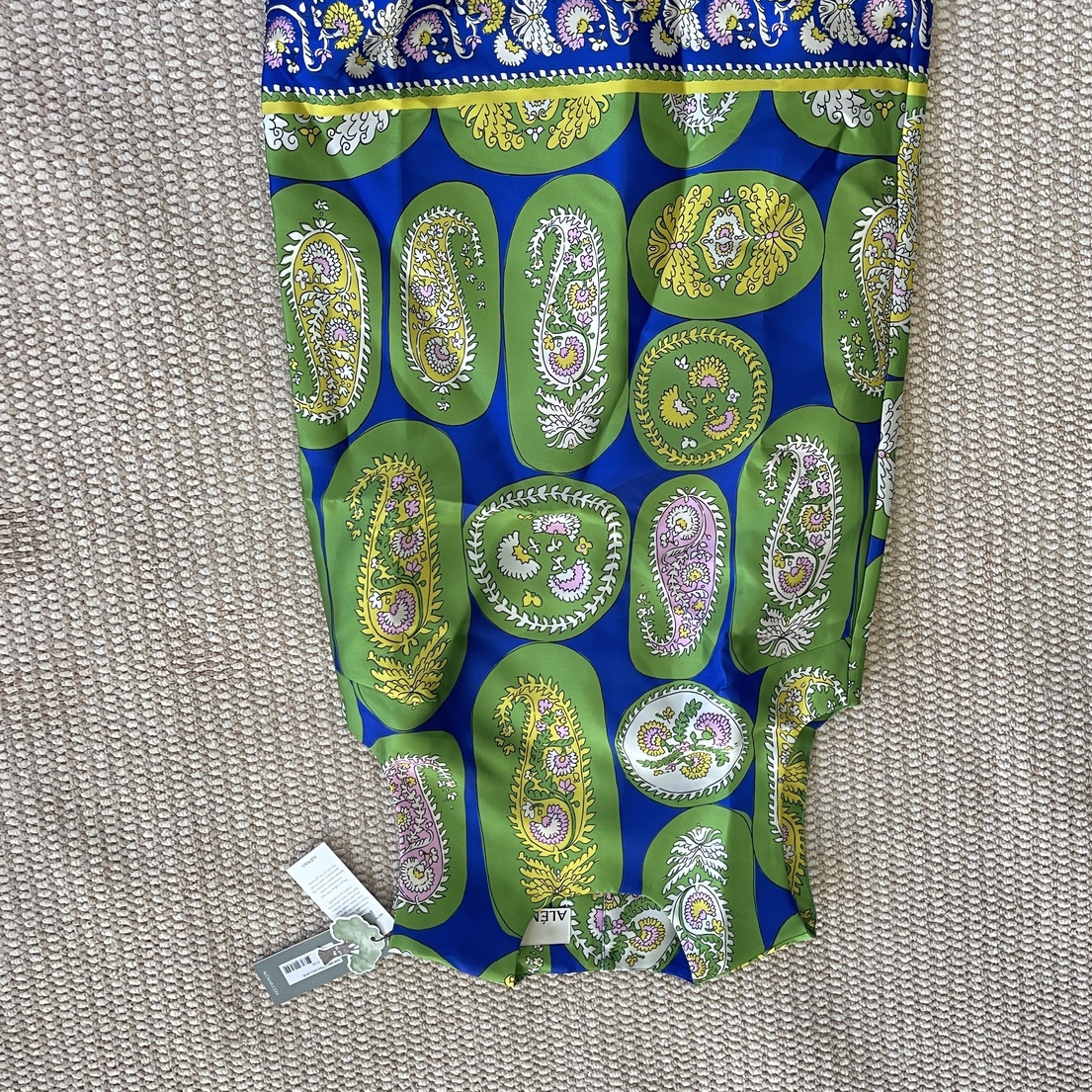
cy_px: 500
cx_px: 586
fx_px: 1142
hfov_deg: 51.1
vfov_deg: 51.0
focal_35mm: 32
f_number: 1.6
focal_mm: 5.1
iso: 125
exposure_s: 1/68
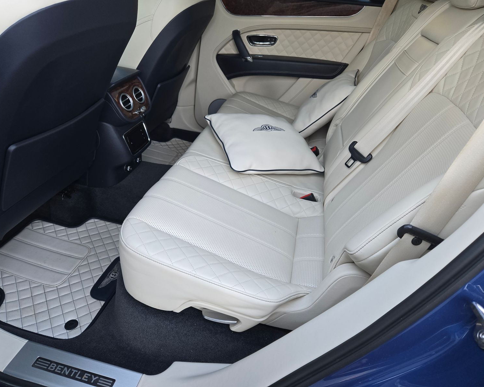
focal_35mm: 24
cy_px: 193
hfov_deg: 70.3
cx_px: 234
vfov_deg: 58.8
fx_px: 344
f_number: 1.8
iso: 200
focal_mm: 5.4
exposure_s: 1/180
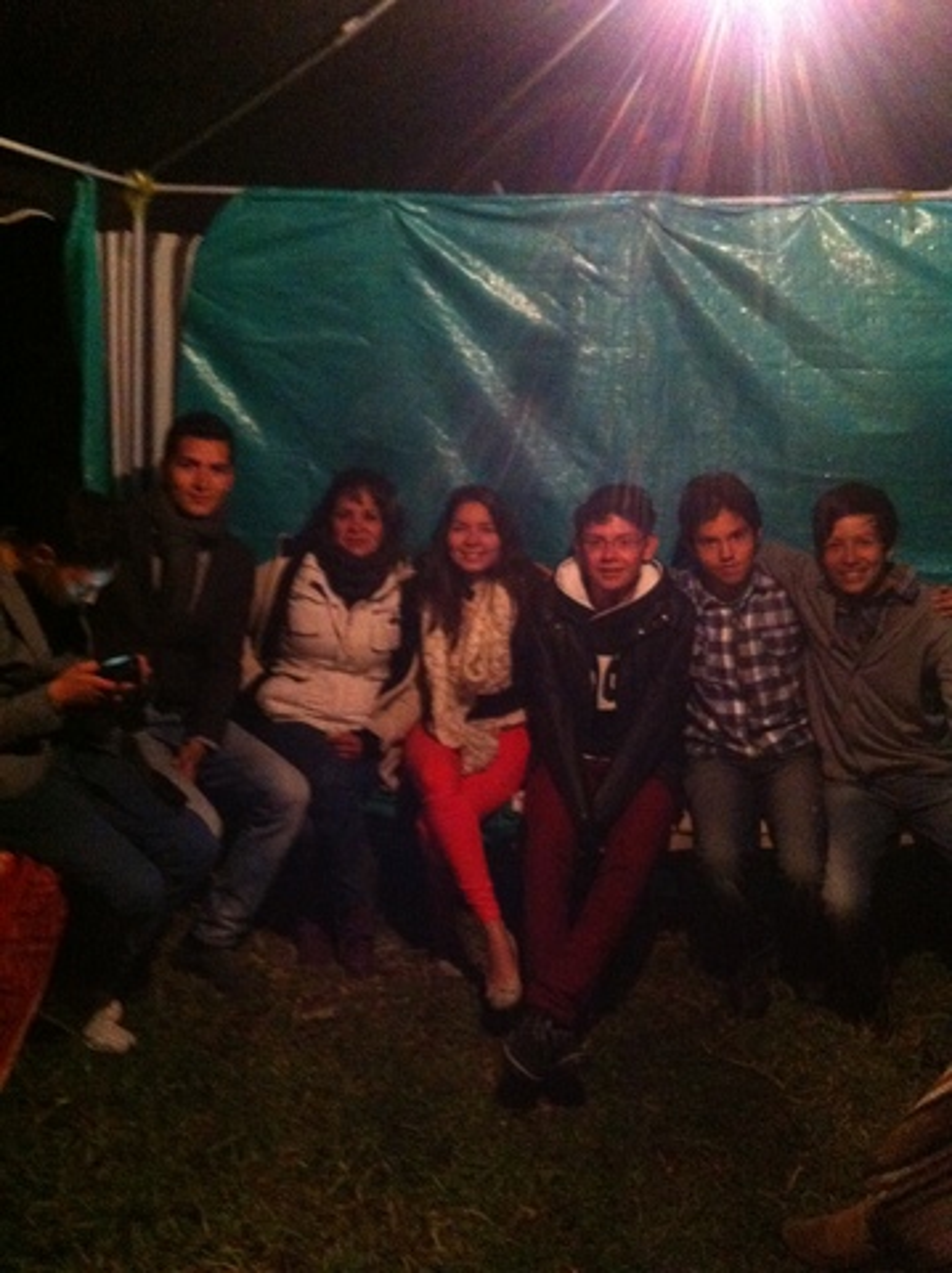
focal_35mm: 35
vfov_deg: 52.7
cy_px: 636
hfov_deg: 40.6
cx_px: 476
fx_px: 1286
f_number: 2.8
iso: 1000
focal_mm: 3.85
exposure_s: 1/15
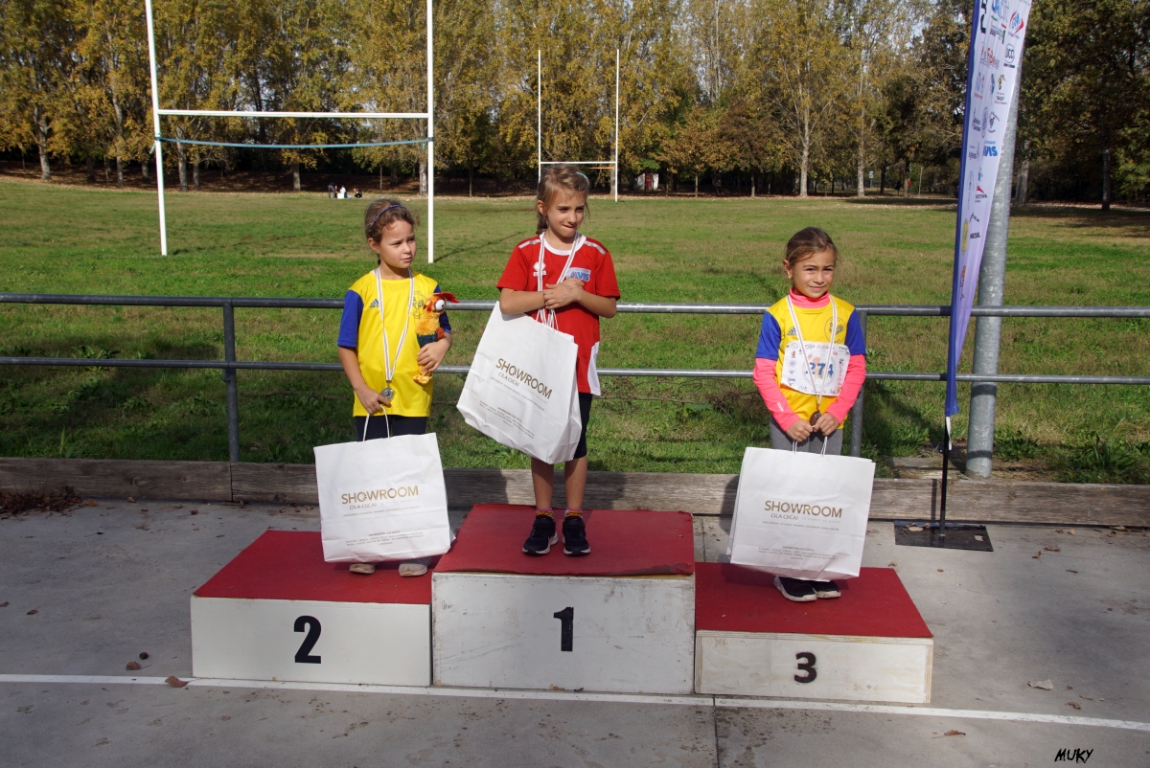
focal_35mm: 36
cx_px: 575
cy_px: 384
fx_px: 1151
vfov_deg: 36.9
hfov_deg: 53.1
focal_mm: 24
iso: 100
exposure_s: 1/320
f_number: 7.1
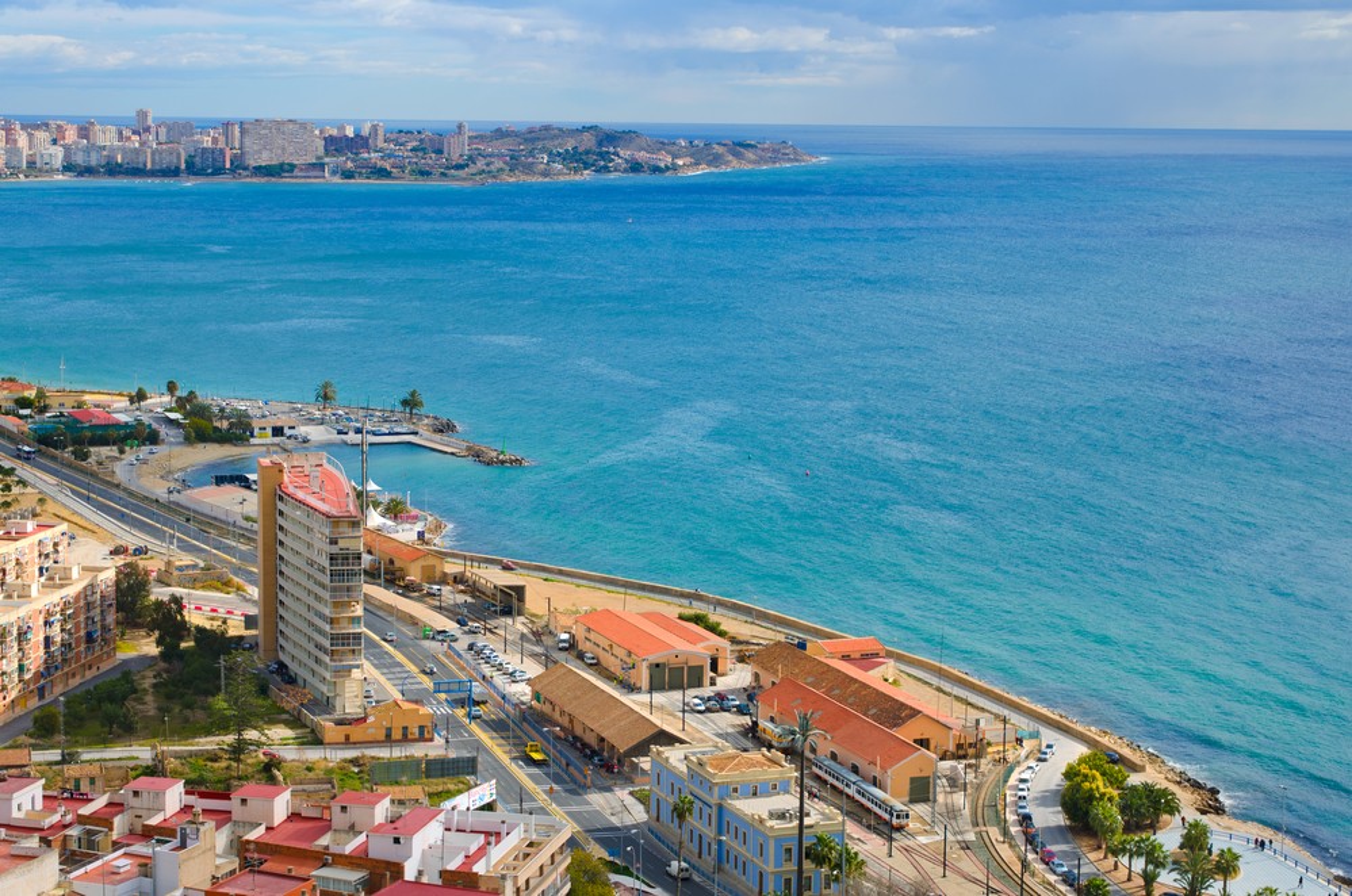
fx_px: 2586
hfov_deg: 29.3
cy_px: 448
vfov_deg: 19.7
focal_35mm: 69
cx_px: 676
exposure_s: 1/250
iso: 100
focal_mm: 46
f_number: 9
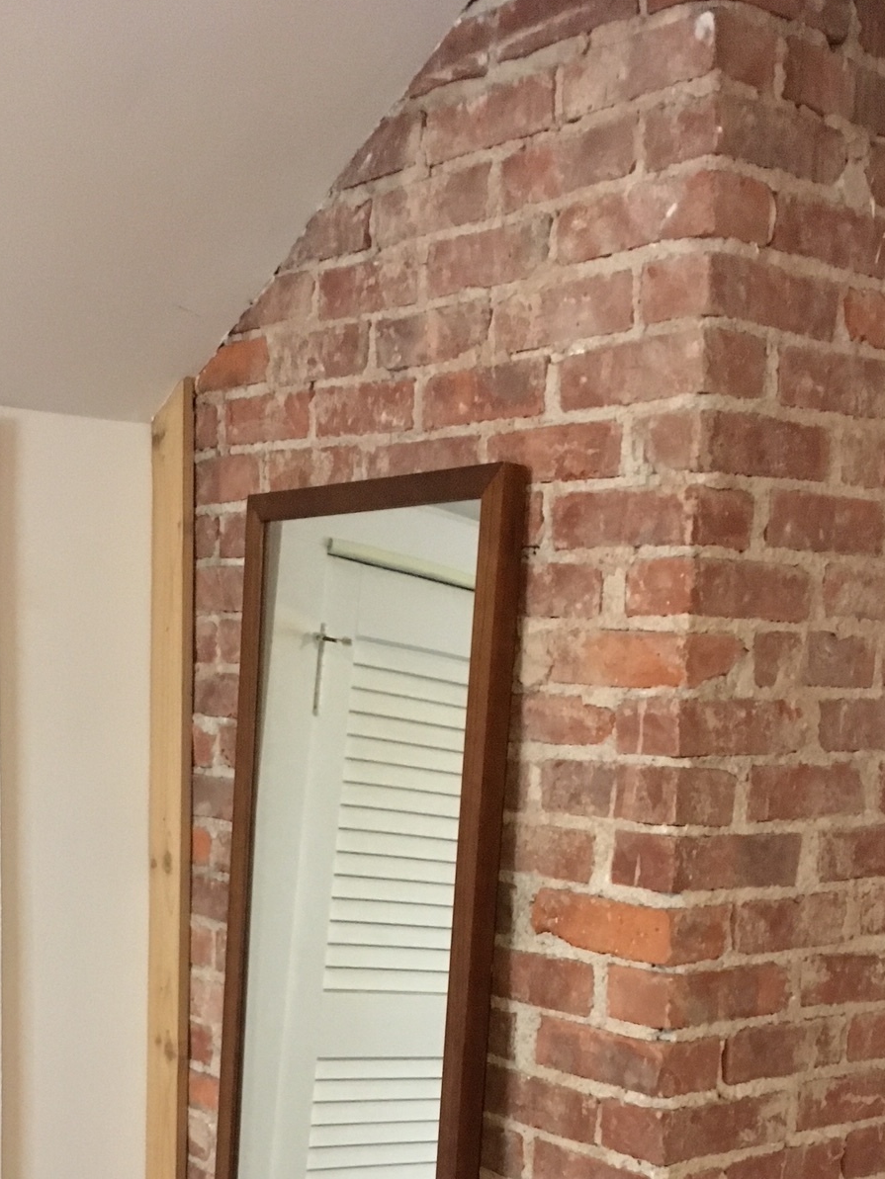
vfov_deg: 37.5
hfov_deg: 29.7
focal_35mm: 49
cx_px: 470
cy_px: 950
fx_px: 1670
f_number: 2.2
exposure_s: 1/15
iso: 320
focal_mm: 4.15
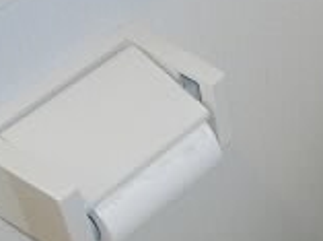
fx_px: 1033
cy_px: 265
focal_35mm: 111
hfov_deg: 16.1
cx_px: 501
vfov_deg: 13.0
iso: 400
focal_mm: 4.24
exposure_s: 1/60
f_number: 3
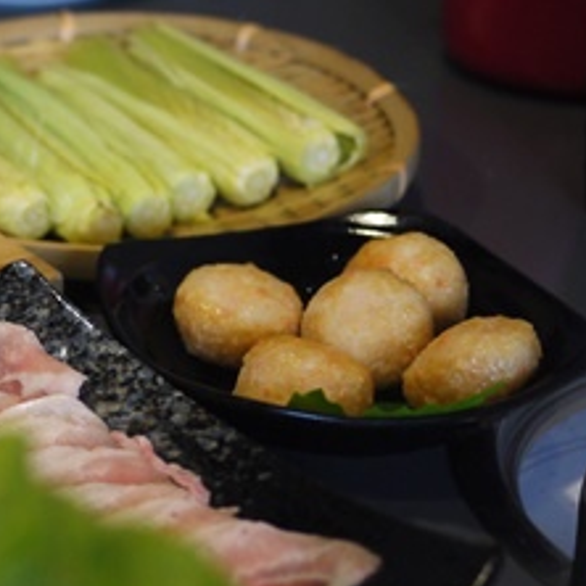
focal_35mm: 102
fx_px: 1954
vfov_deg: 17.0
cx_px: -185
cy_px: 367
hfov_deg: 16.1
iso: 400
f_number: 1.7
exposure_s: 1/125
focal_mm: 20
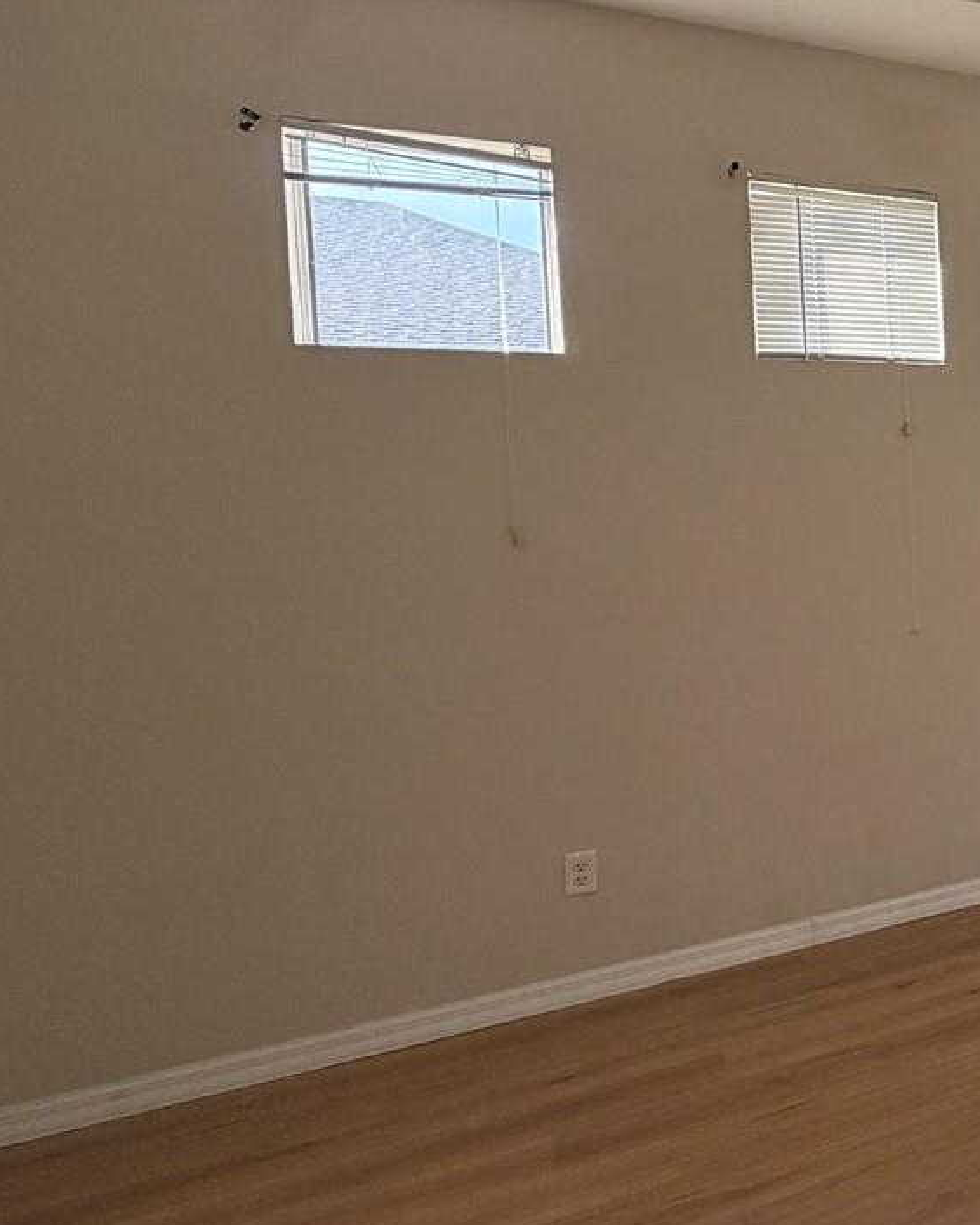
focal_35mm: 31
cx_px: 1301
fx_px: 1124
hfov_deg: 33.2
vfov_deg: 57.0
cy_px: 526
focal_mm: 2.22
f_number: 2.2
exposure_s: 1/121
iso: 160
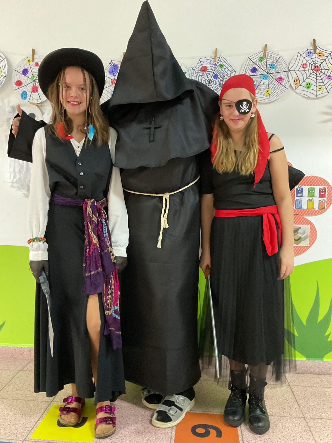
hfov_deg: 46.8
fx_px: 384
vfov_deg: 60.0
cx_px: 161
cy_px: 225
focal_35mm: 30
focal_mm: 3
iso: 400
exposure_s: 1/25
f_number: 1.8
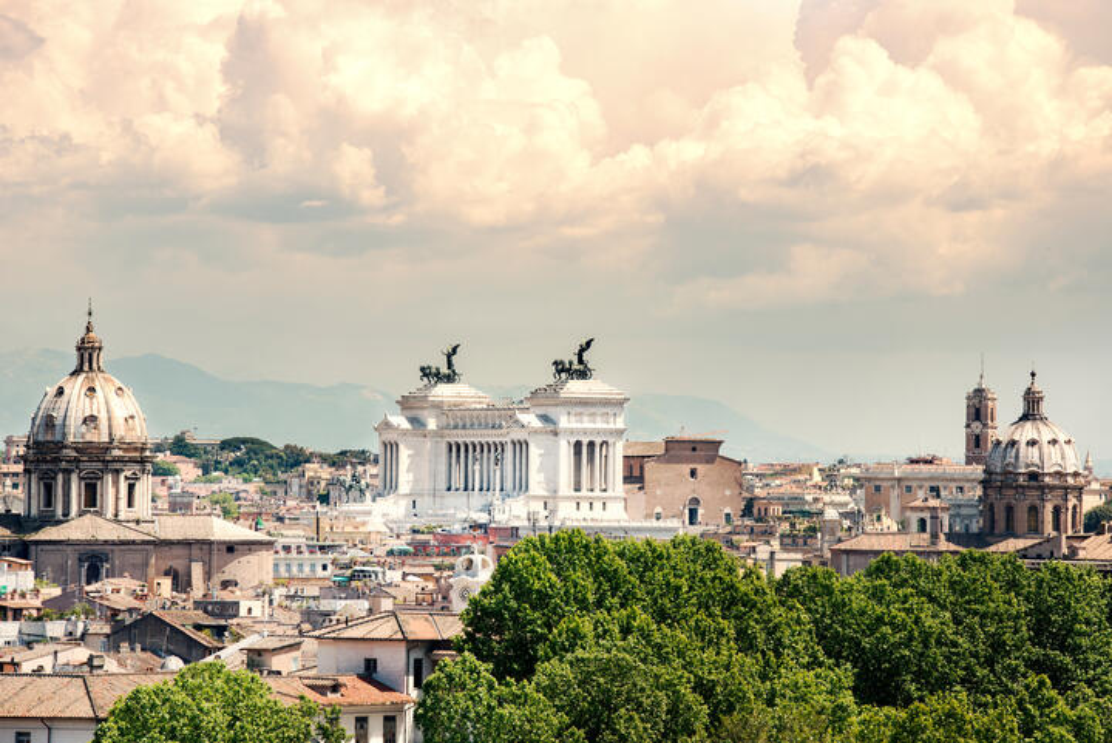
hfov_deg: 10.3
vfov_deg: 6.9
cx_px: 556
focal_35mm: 200
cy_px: 372
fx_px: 6181
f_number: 11
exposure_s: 1/400
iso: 250
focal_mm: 200
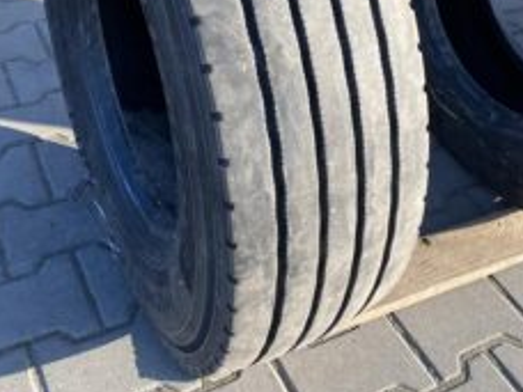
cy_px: 40
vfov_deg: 28.5
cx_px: 287
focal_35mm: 49
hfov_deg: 38.9
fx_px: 740
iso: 32
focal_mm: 4.25
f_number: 1.8
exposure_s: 1/517
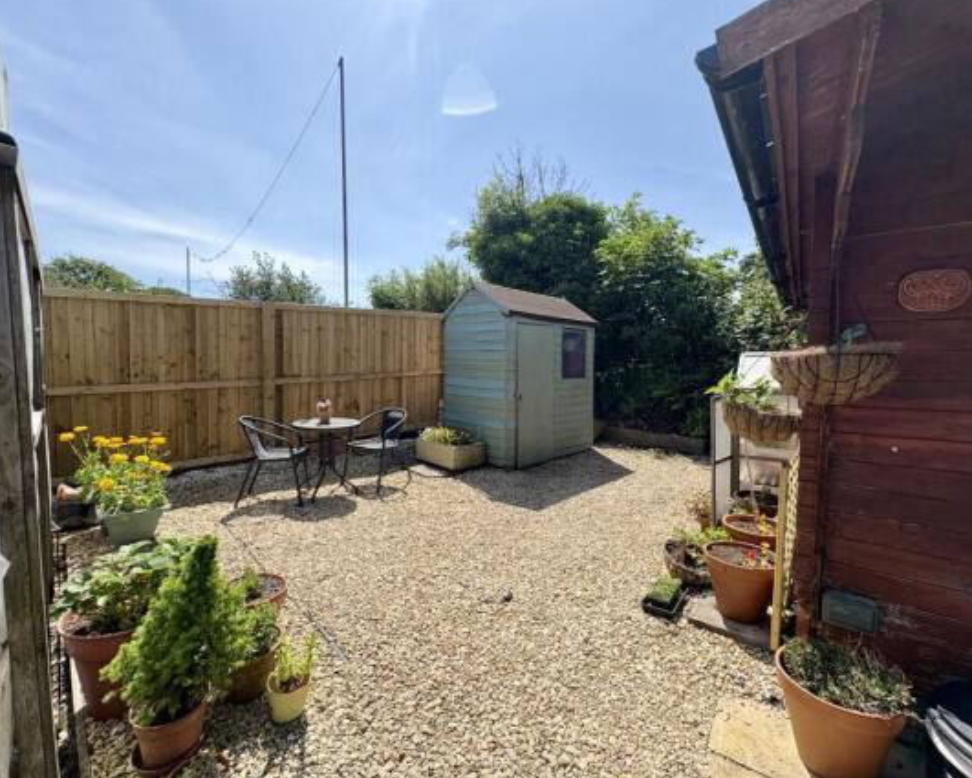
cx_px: 499
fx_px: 432
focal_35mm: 15
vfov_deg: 84.1
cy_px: 387
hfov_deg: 96.8
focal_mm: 2.22
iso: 50
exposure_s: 1/1277
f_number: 2.2
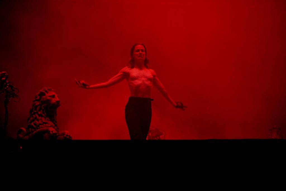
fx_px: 596
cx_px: 143
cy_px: 96
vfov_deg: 18.2
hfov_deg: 27.0
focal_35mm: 75
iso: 500
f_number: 2.8
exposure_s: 1/125
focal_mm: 75
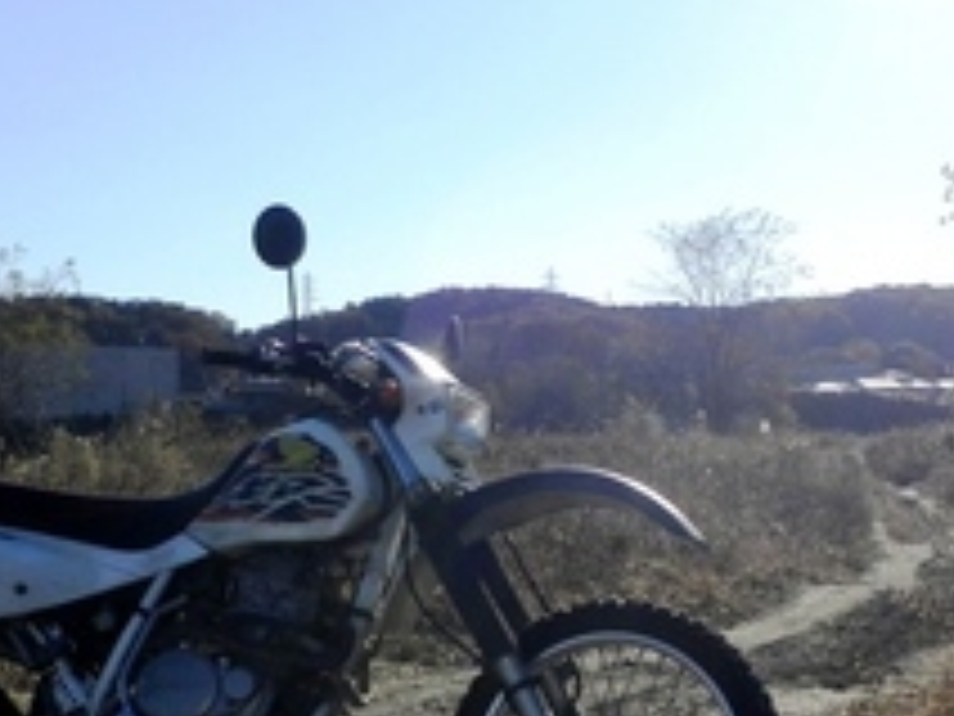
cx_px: 634
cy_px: 486
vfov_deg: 23.9
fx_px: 1681
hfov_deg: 31.4
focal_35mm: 61
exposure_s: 1/250
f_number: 8
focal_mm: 4.9
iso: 64
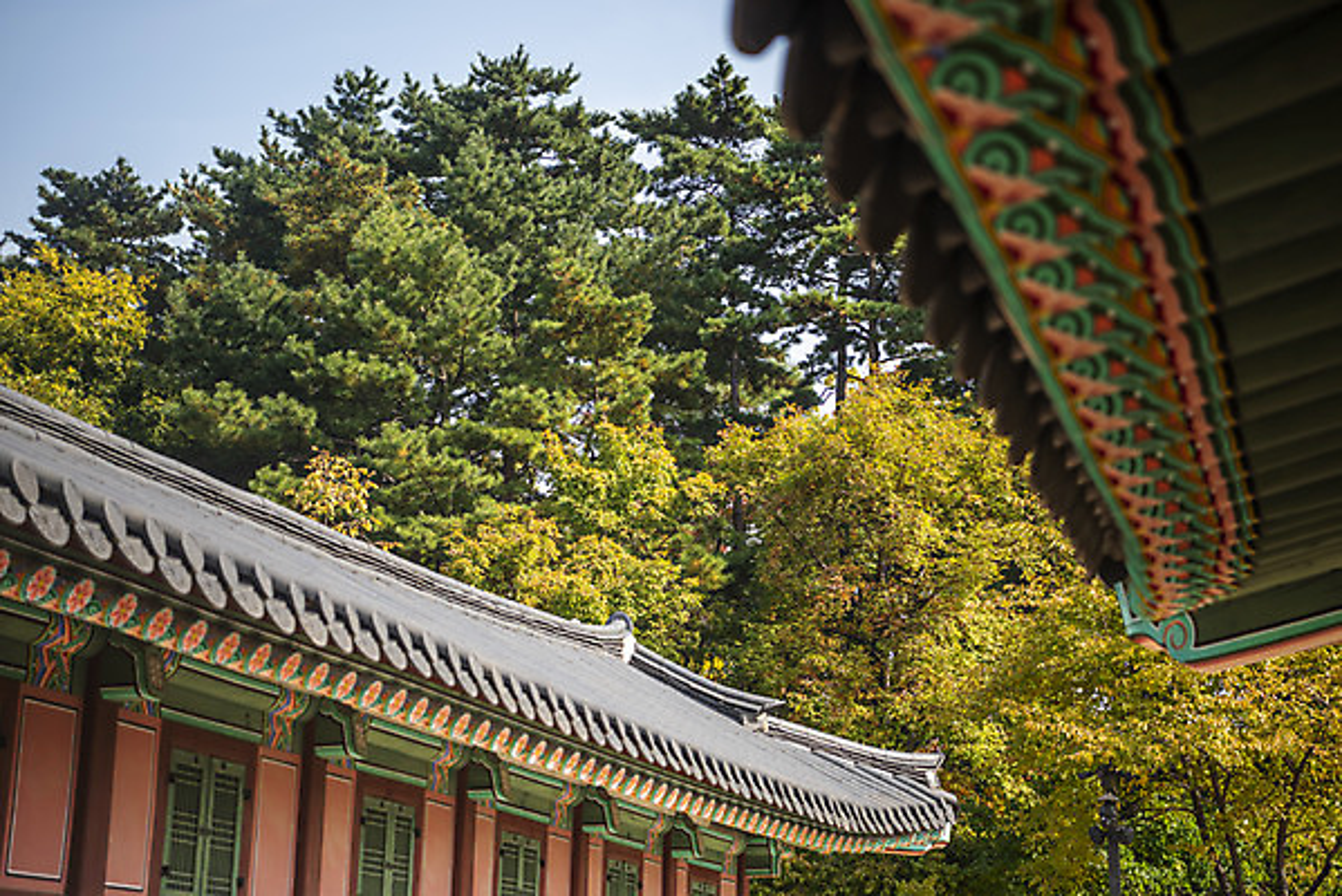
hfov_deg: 28.8
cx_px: 671
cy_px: 448
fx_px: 2611
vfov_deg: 19.5
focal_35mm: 70
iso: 100
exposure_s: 1/640
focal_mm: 70
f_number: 2.8
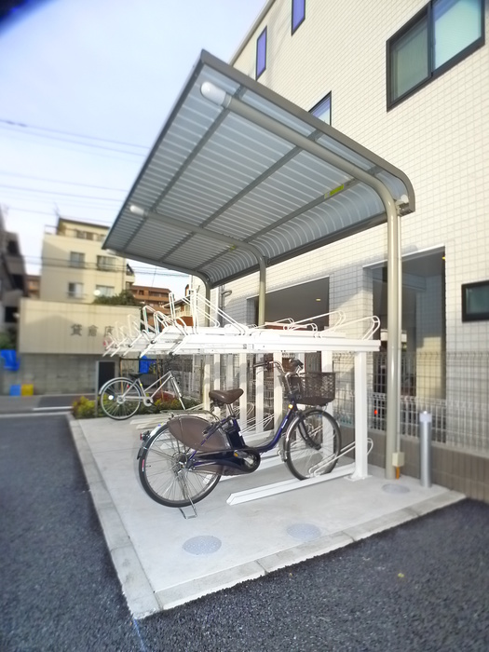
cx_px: 244
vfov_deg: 71.6
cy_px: 326
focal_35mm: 24
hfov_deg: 56.8
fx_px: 452
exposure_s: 1/400
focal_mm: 5.1
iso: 400
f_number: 2.8
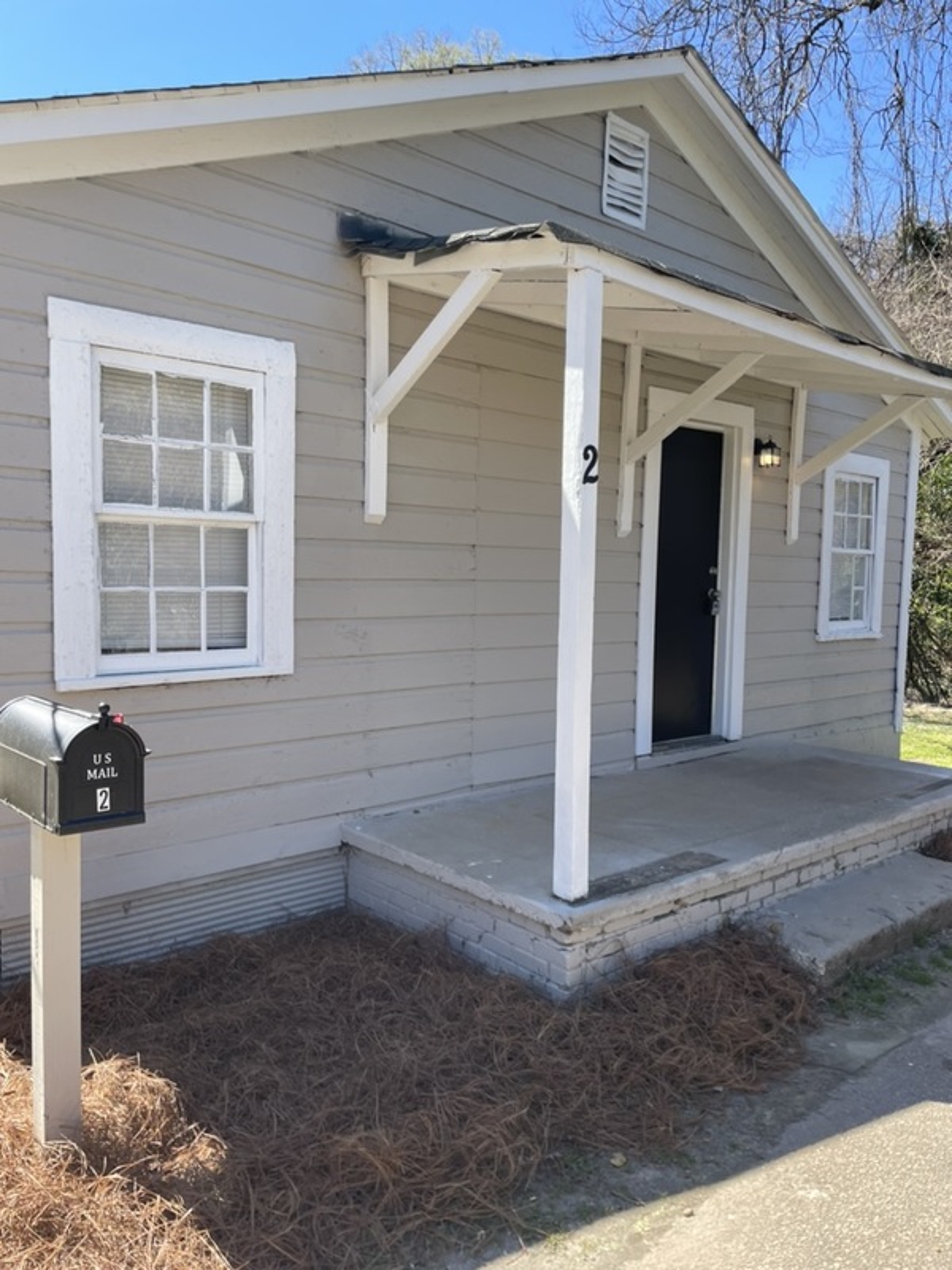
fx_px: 953
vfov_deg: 67.3
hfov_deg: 53.1
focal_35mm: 26
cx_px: 476
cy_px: 635
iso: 32
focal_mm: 4.2
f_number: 1.6
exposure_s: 1/1114
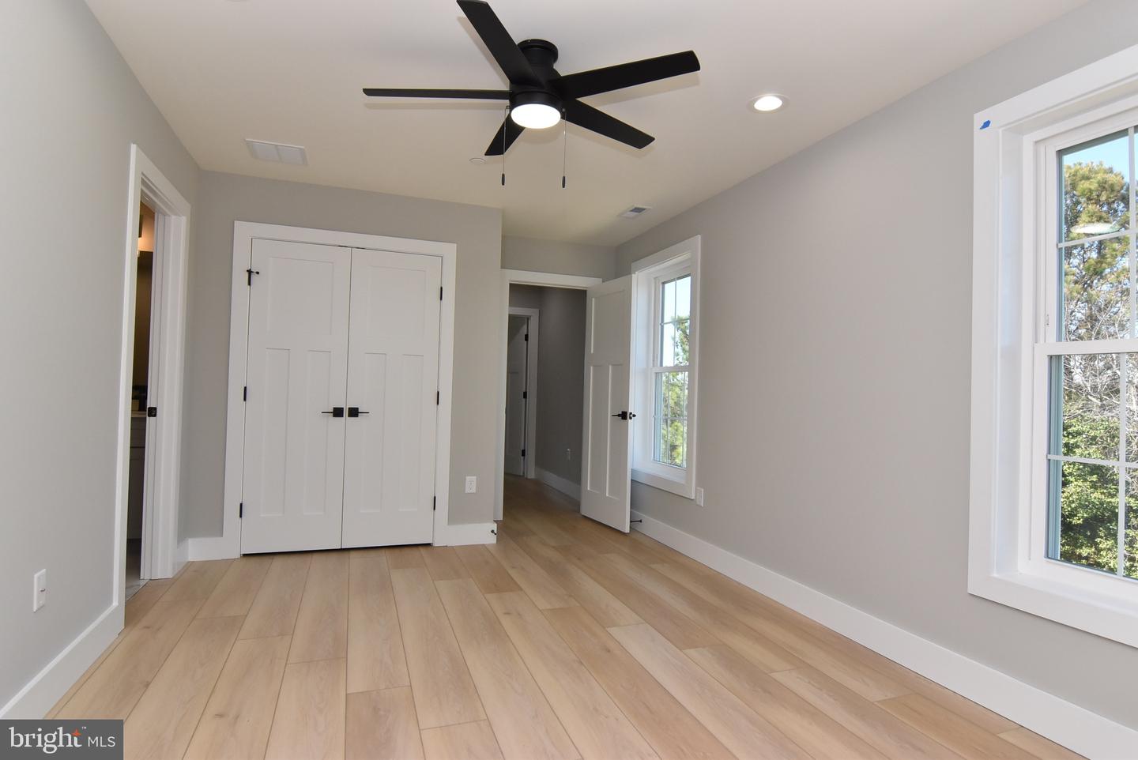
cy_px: 380
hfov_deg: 90.0
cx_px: 569
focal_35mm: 18
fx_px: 569
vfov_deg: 67.5
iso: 800
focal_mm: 12
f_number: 9
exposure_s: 1/200
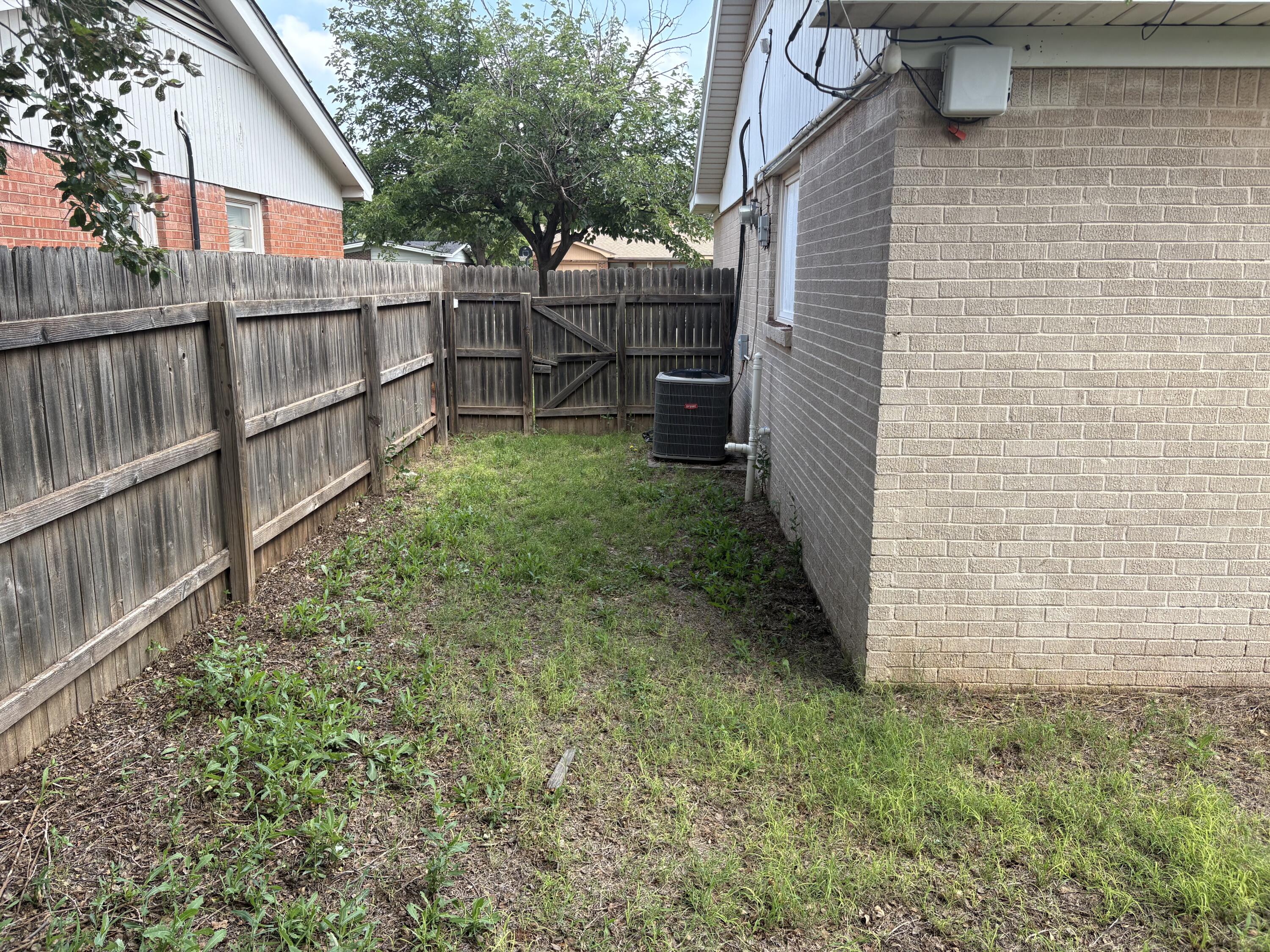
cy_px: 476
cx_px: 635
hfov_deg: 67.3
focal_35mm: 26
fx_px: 954
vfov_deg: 53.1
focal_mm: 5.96
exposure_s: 1/527
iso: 50
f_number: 1.6
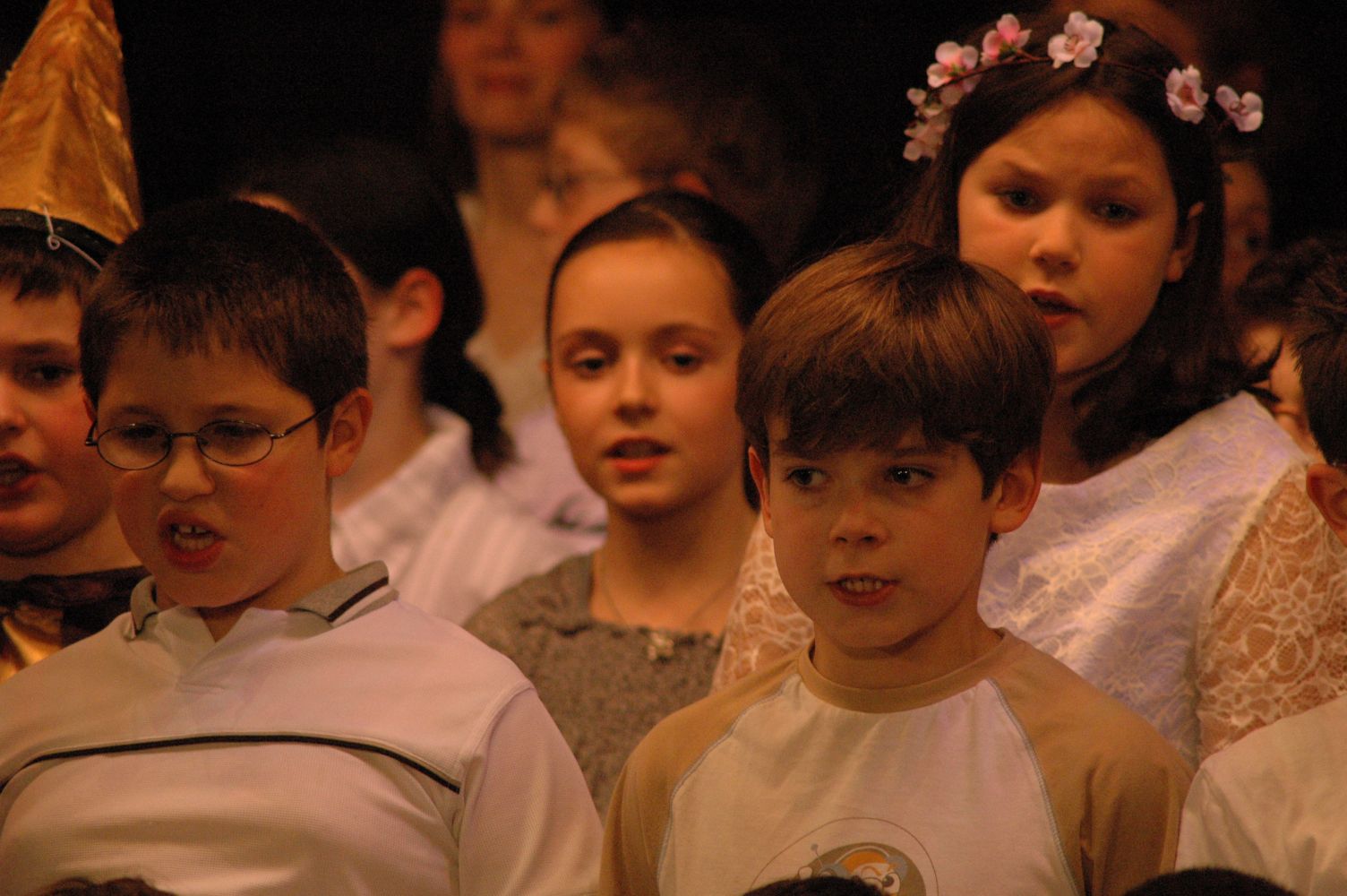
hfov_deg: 6.2
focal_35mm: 330
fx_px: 12336
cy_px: 448
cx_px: 674
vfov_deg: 4.2
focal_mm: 220
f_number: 5
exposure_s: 1/100
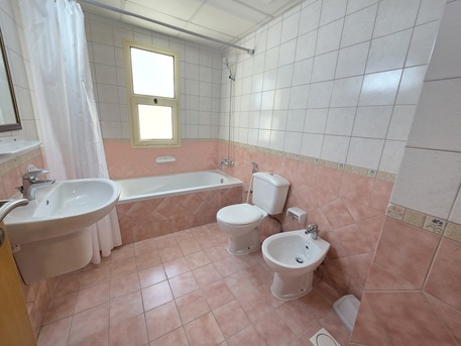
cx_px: 230
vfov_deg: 89.9
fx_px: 173
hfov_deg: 106.2
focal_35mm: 13
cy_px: 173
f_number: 1.9
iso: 160
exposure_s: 1/100
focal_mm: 2.2
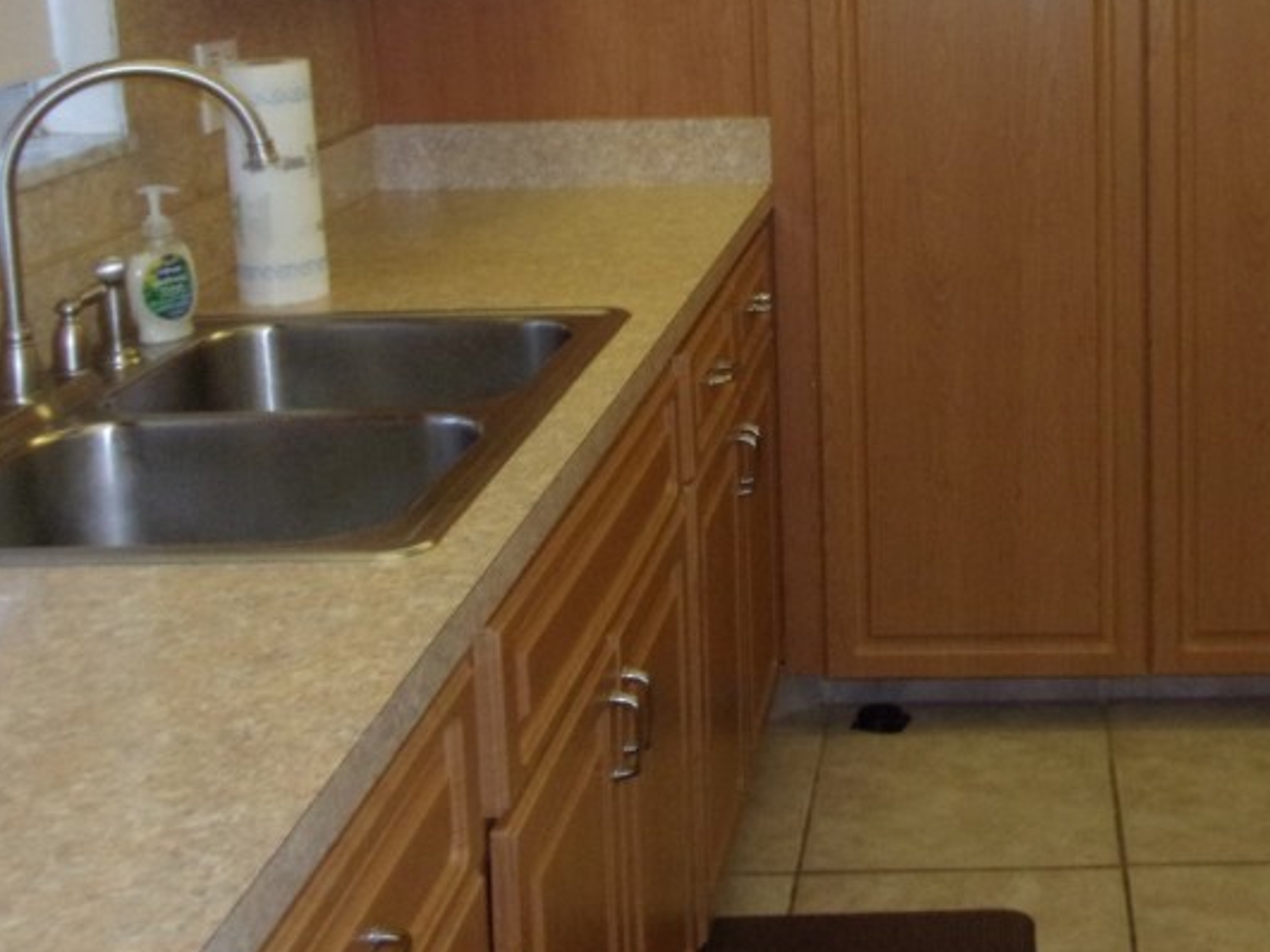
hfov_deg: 34.4
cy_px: 139
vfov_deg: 26.3
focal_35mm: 54
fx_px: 1981
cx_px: 1021
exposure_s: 1/34
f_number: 3.9
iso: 320
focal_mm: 5.1
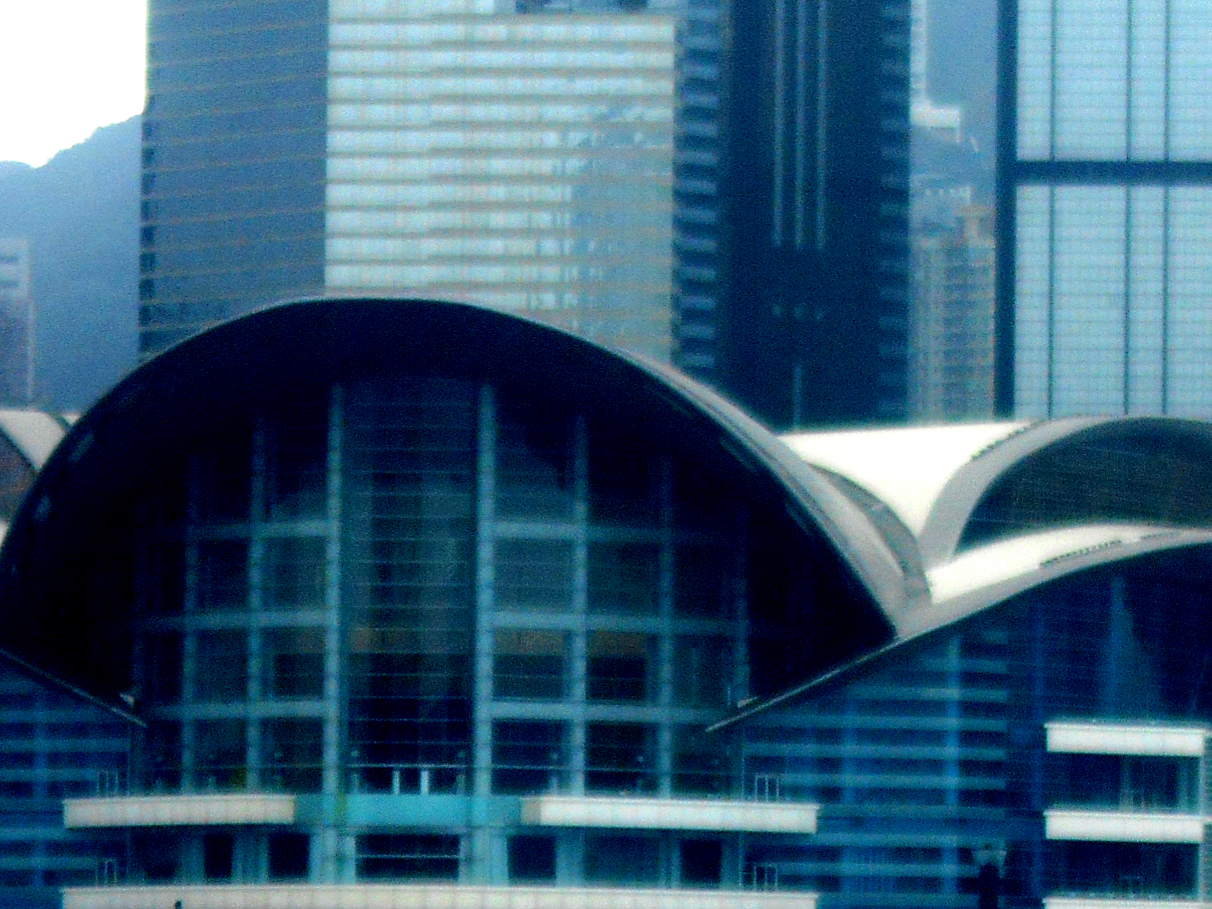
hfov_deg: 5.6
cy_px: 330
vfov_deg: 4.2
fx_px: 12360
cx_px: 1139
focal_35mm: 353
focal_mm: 23
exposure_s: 1/160
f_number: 6.5
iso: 80
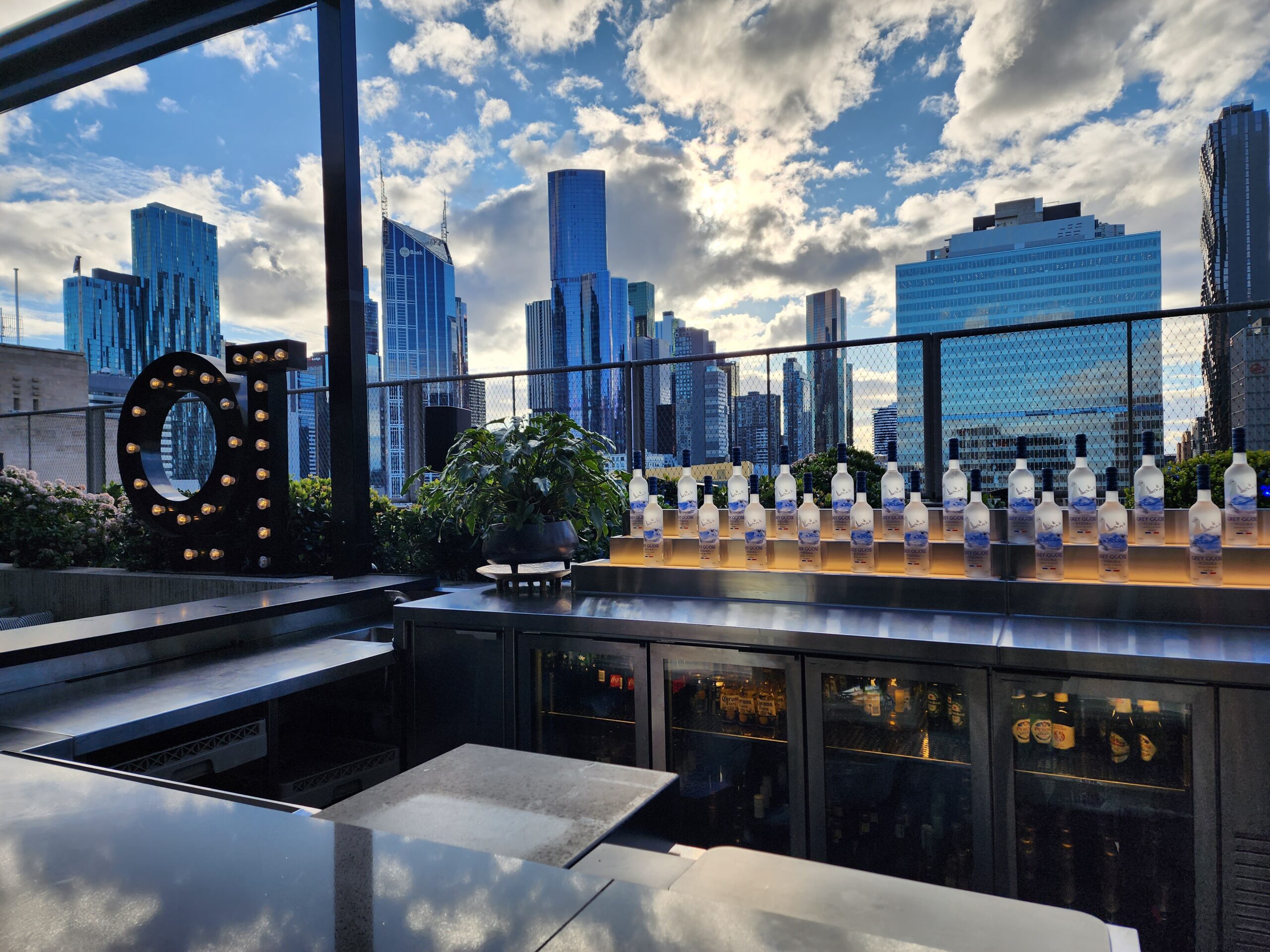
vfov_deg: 58.9
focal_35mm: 23
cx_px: 635
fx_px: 844
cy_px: 476
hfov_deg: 73.9
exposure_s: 1/734
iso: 12
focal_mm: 6.4
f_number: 1.8
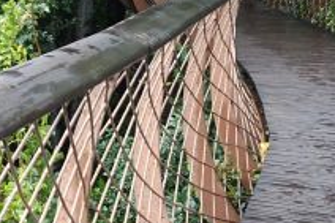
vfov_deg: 11.3
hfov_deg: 17.2
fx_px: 1079
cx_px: -5
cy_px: -124
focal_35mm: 116
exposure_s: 1/60
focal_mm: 8.8
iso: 125
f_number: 2.8
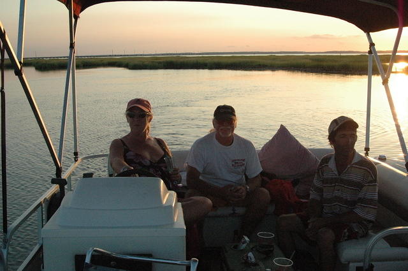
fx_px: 475
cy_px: 136
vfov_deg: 31.8
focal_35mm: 42
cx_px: 204
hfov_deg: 46.5
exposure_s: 1/640
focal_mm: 28
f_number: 13
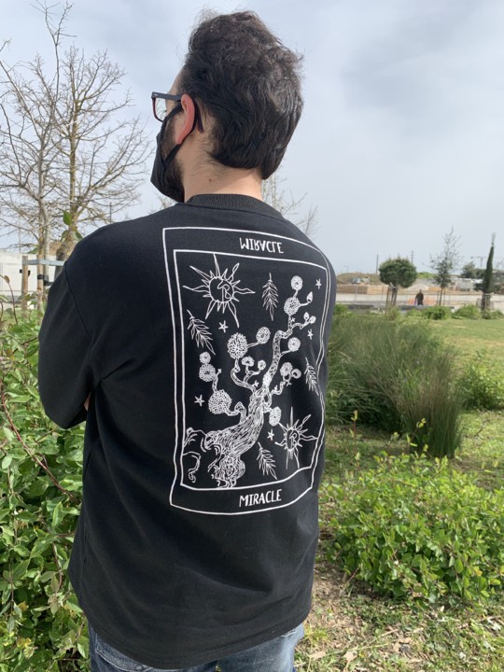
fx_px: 505
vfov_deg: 67.3
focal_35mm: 26
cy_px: 336
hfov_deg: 53.1
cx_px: 252
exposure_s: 1/2309
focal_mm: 4.25
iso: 25
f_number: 1.8
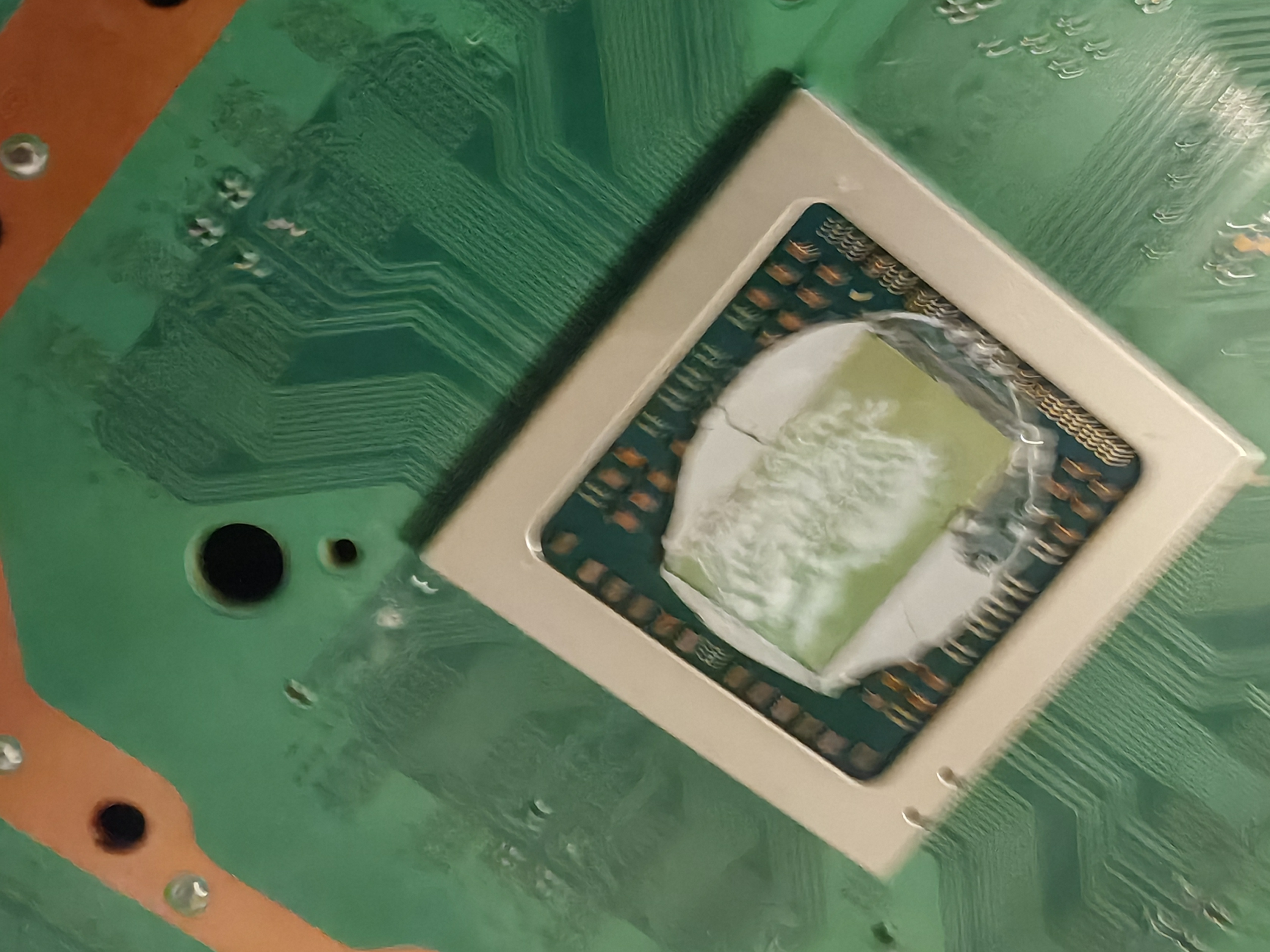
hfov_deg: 55.0
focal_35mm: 33
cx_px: 758
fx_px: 1211
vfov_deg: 42.9
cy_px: 442
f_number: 2
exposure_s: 1/20
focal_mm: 1.82
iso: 3200
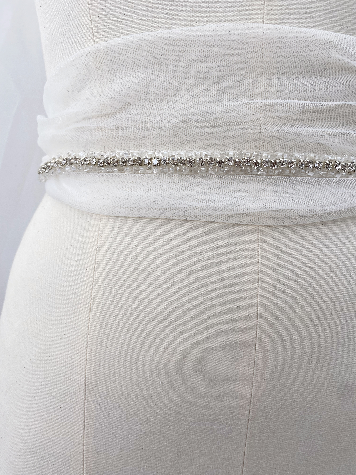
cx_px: 178
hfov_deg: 53.1
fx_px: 357
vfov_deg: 67.3
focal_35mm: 26
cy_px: 238
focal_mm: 4.25
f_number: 1.8
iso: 32
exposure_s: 1/100
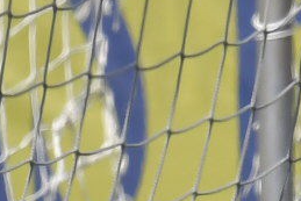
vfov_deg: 0.9
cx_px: 387
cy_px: -328
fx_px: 12406
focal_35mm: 1483
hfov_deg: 1.4
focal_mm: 200
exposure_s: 1/5000
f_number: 4.5
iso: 500
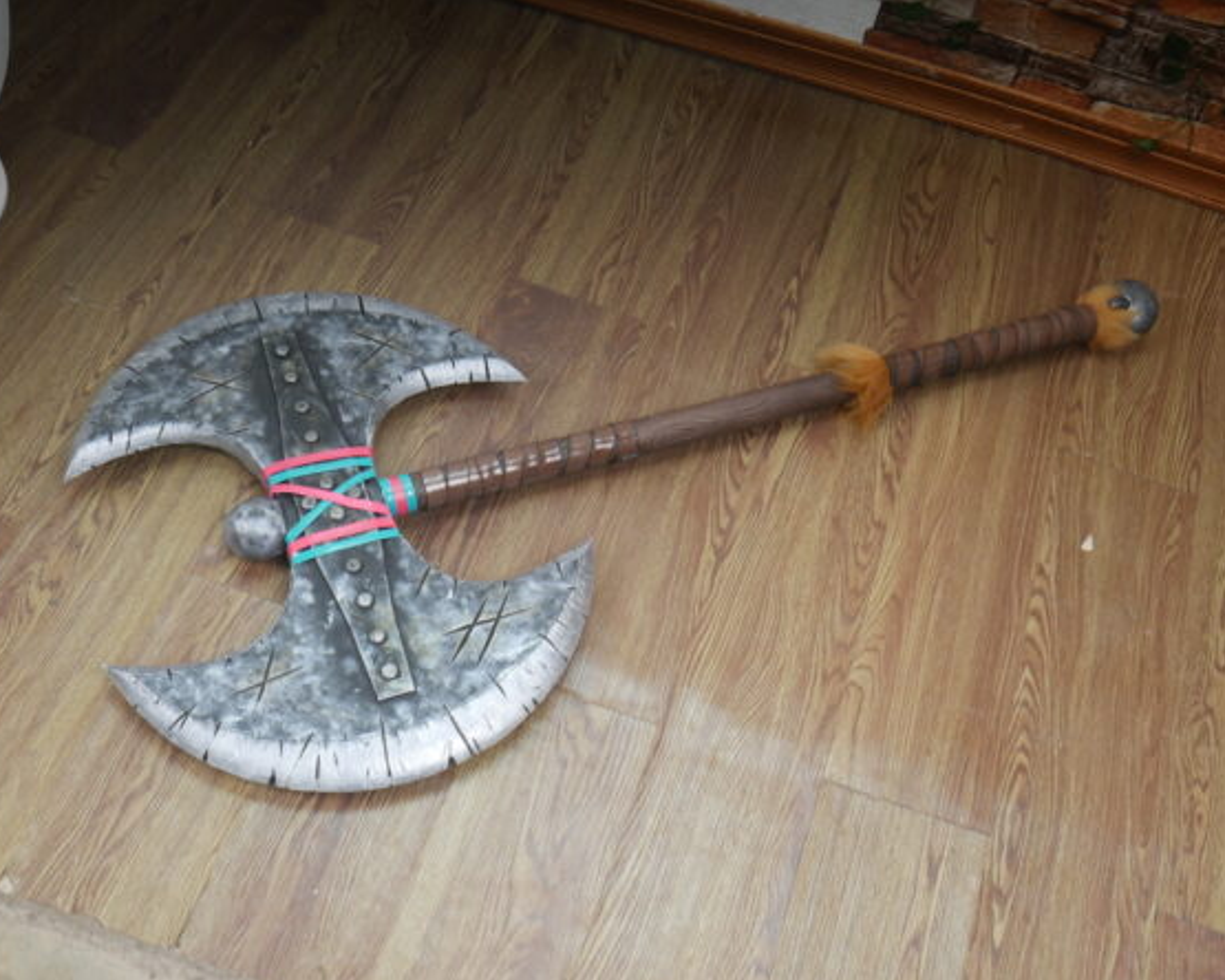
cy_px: 496
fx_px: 1378
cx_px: 629
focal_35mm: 38
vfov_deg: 39.2
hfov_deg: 47.9
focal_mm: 18
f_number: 9
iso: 400
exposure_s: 1/80
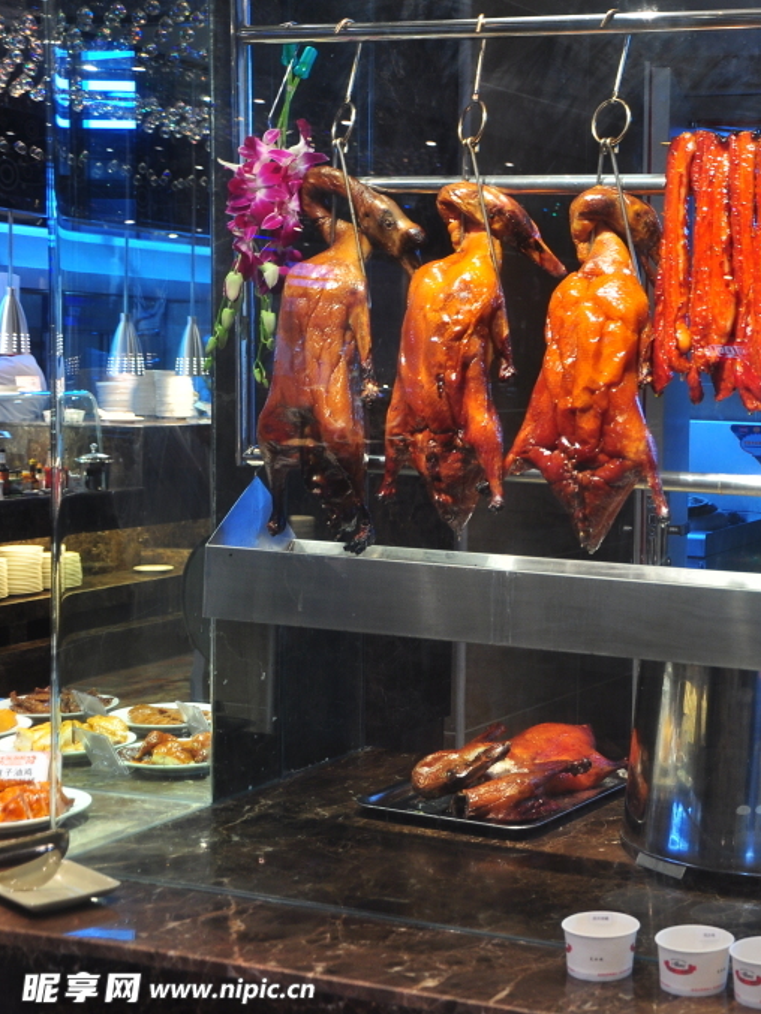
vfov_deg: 31.7
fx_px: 1787
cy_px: 506
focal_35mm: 61
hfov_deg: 23.0
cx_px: 765
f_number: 4.5
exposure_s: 1/15
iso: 200
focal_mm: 28
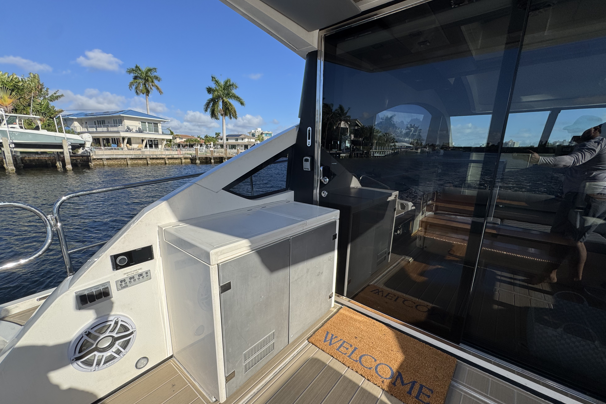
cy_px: 214
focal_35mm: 15
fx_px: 252
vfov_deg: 77.2
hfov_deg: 100.4
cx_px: 295
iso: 50
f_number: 2.2
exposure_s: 1/1748
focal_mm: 2.22
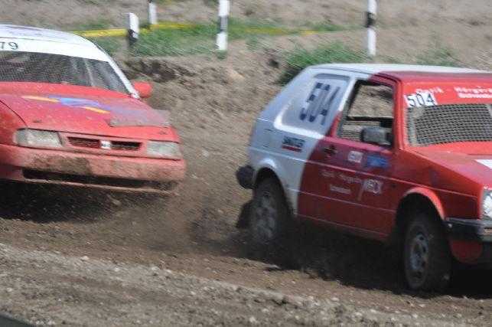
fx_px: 4914
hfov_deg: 5.7
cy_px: 164
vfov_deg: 3.8
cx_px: 246
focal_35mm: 360
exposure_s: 1/500
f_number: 5.6
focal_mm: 240
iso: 320
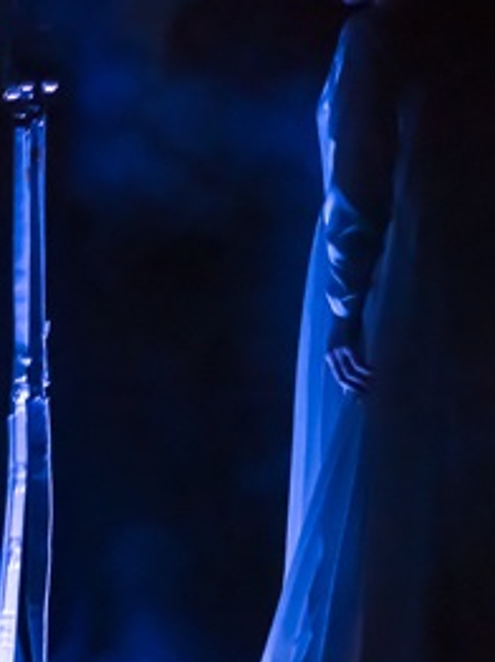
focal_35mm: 370
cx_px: -187
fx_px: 7069
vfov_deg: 5.4
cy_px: 317
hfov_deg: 4.0
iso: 3200
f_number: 2.8
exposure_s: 1/100
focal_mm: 105
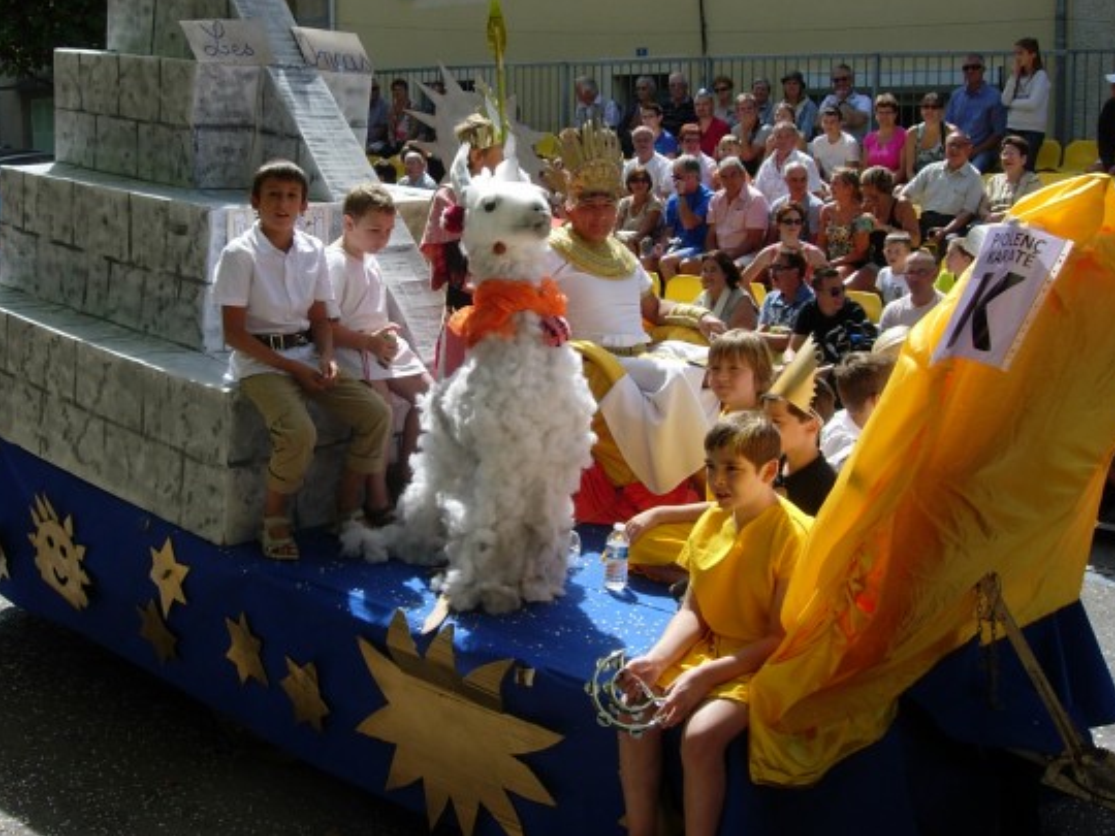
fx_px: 1449
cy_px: 347
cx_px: 516
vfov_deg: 32.1
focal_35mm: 45
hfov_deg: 42.0
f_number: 4.8
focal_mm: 7.8
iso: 64
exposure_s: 1/430
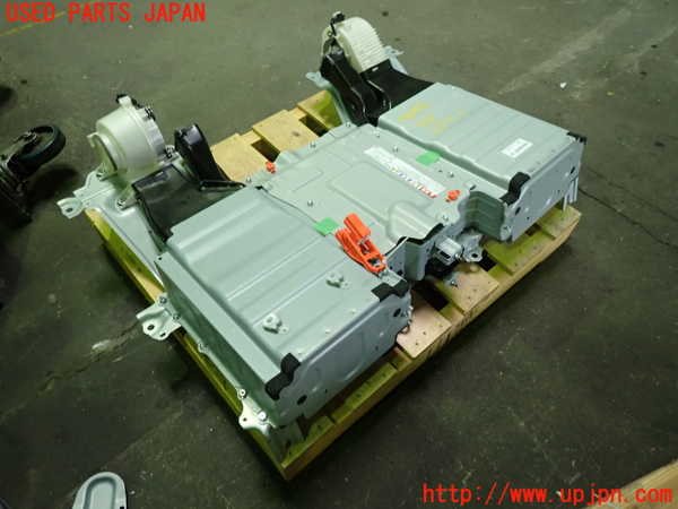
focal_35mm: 25
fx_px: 490
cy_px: 254
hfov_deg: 69.4
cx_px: 339
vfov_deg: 54.9
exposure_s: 1/30
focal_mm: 4.5
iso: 200
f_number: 2
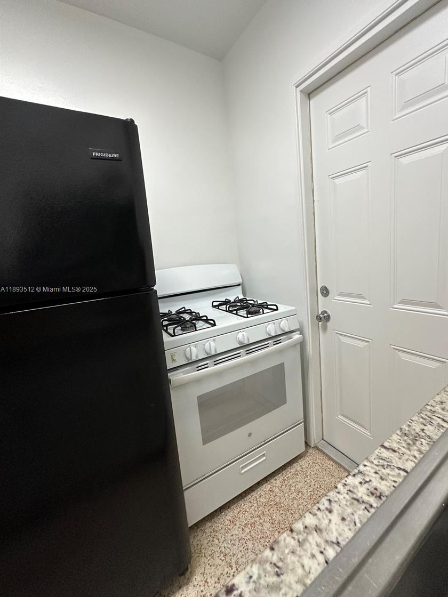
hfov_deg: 81.6
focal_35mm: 15
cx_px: 239
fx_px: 259
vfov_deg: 98.1
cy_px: 290
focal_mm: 2.22
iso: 250
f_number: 2.2
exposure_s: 1/120
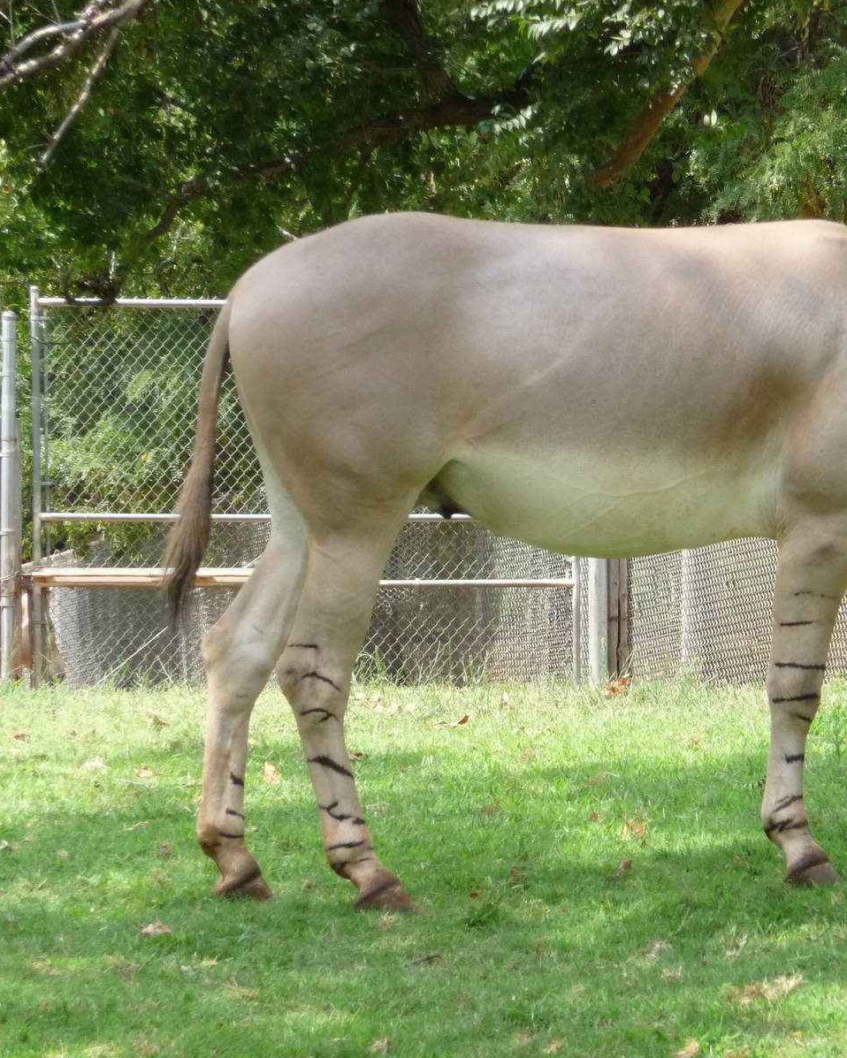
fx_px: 10463
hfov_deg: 4.6
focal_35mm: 334
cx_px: 683
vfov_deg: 5.8
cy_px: 529
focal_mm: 44
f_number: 4.9
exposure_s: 1/500
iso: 320
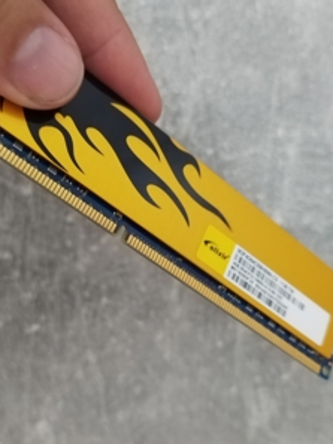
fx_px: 449
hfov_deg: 40.5
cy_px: 232
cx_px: 131
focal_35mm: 35
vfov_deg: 52.6
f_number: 1.9
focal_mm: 6.24
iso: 2600
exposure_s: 1/20
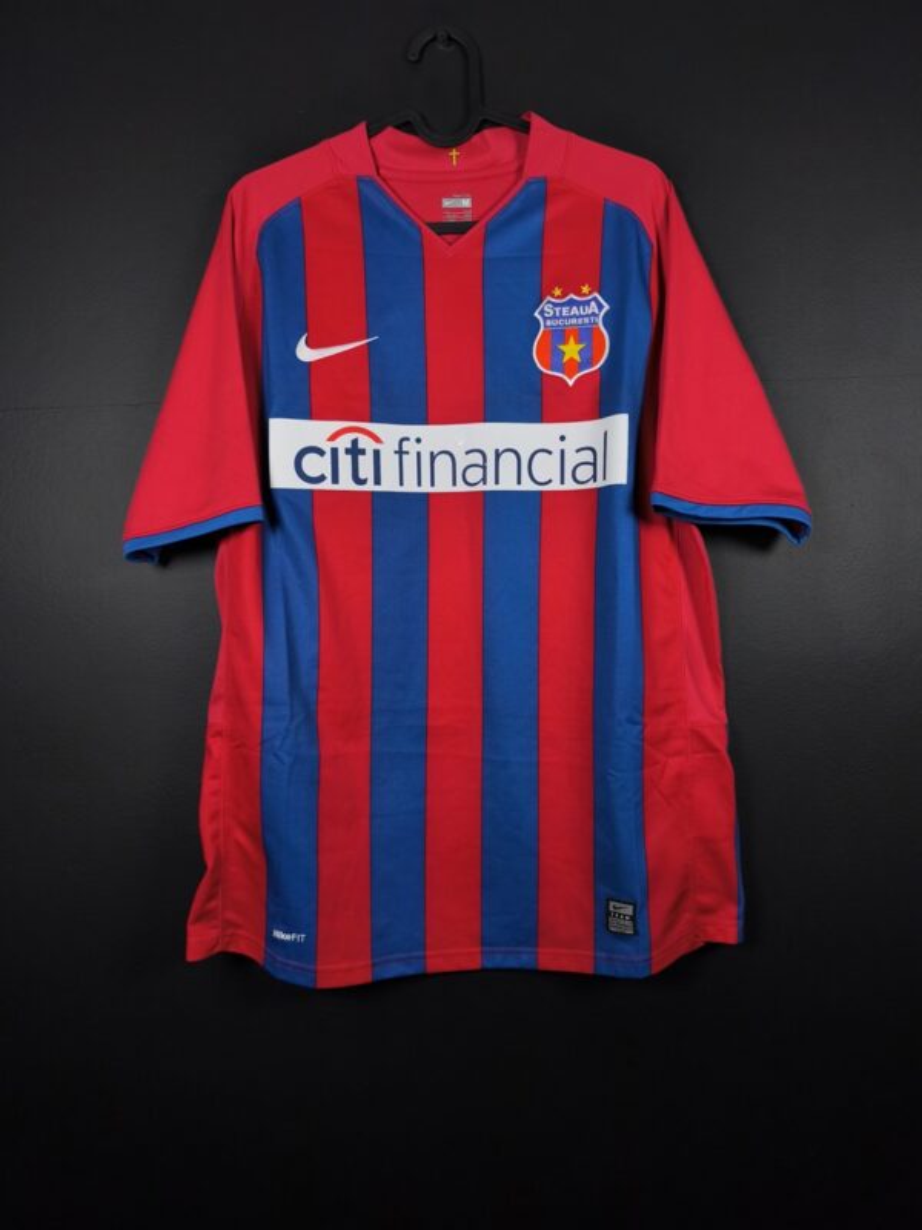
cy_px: 615
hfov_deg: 58.9
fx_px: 817
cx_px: 461
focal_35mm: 23
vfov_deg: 73.9
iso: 400
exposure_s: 1/160
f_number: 1.6
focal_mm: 6.57
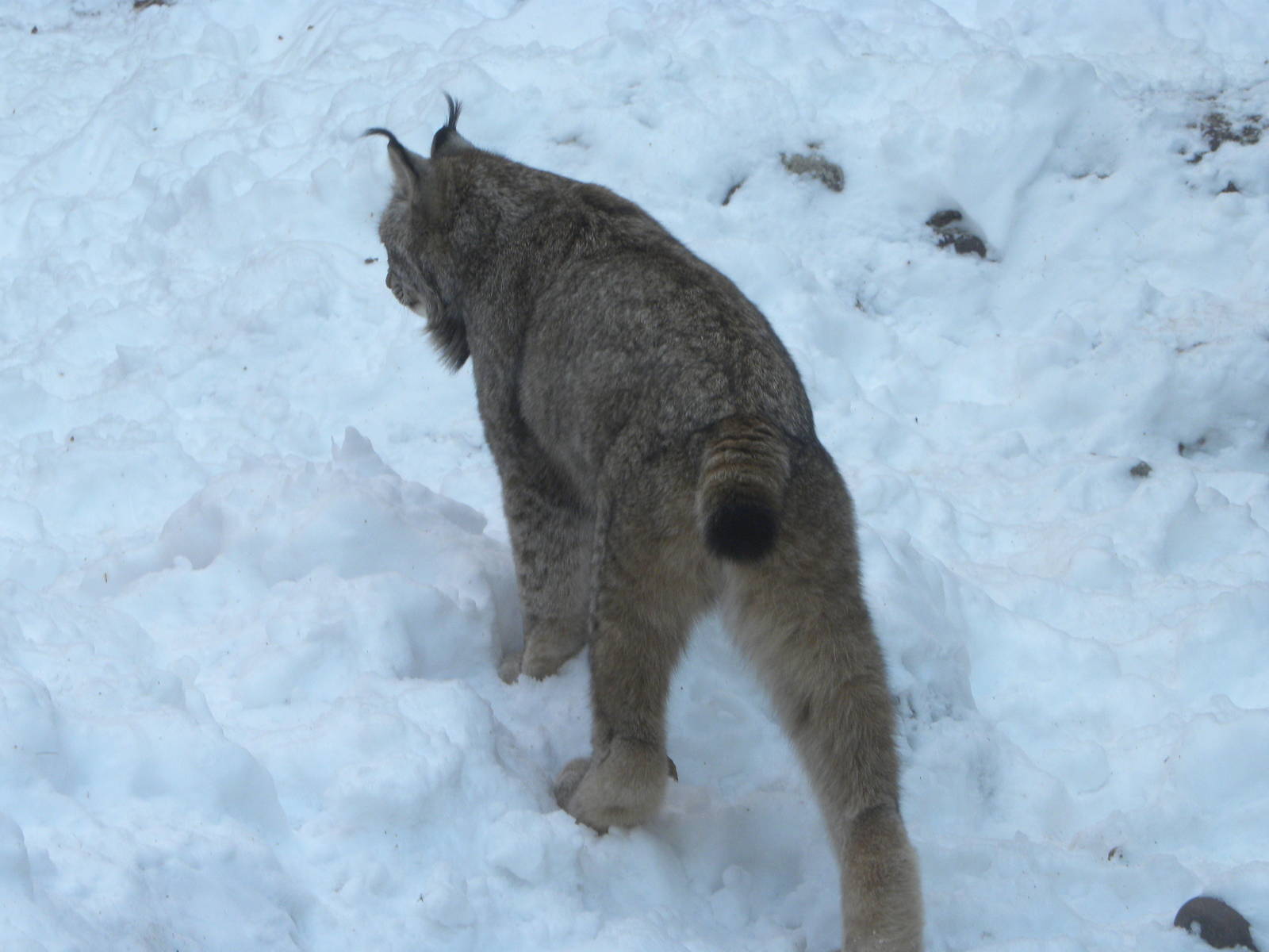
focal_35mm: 129
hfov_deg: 15.3
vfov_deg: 11.5
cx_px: 634
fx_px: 4729
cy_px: 476
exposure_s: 1/48.4
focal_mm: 23
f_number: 5
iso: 118
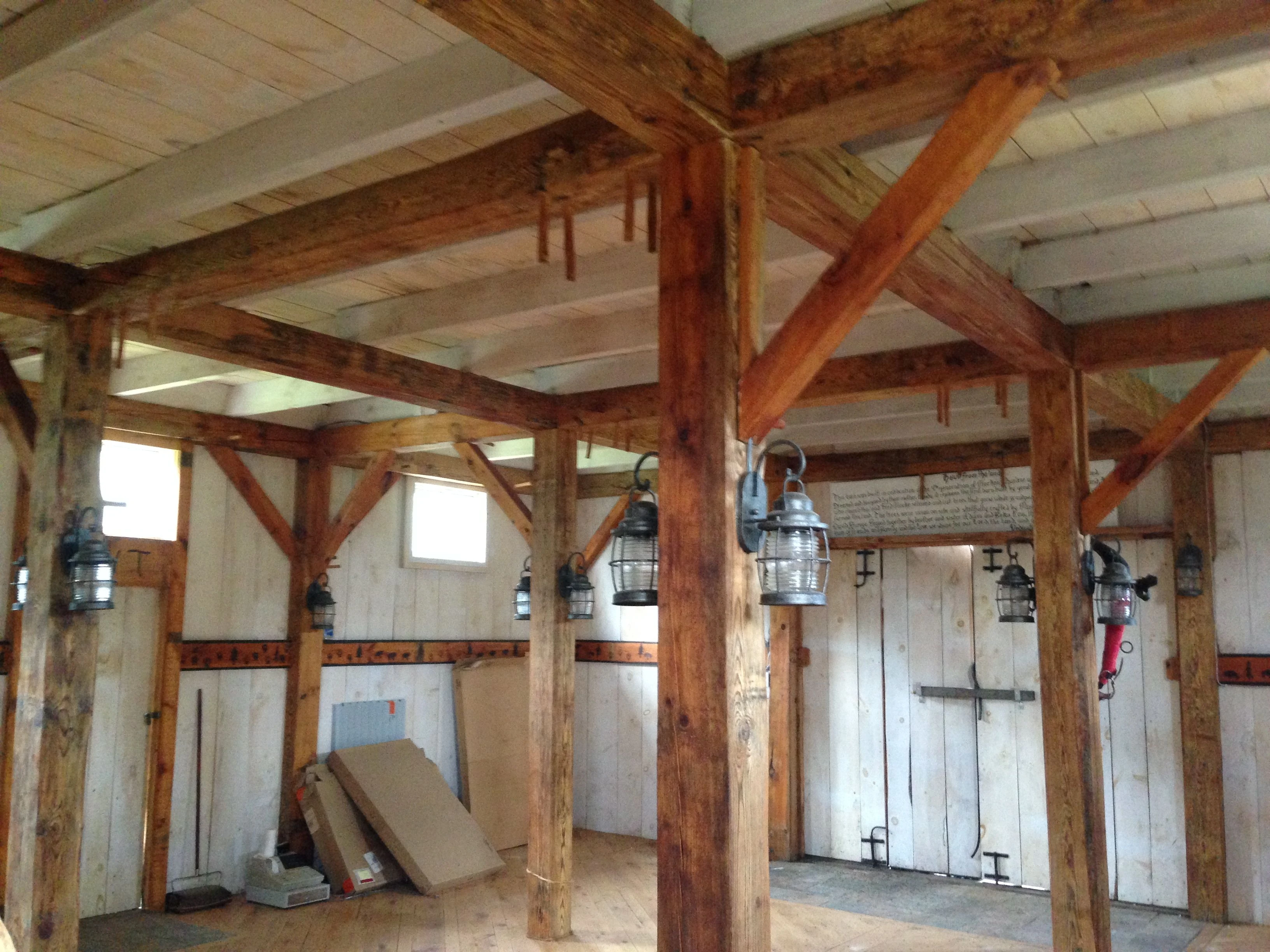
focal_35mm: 33
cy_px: 476
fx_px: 1211
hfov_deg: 55.4
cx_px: 635
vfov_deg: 42.9
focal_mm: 4.12
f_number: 2.4
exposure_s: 1/20
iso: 400
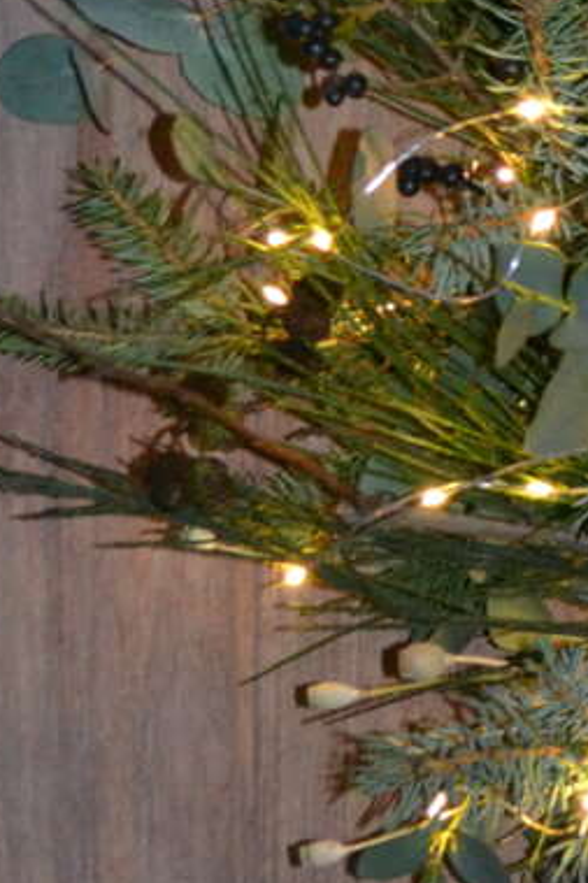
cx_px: 982
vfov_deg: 14.8
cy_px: 411
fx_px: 3408
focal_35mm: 139
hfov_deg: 9.5
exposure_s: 1/60
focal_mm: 22
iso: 2000
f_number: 4
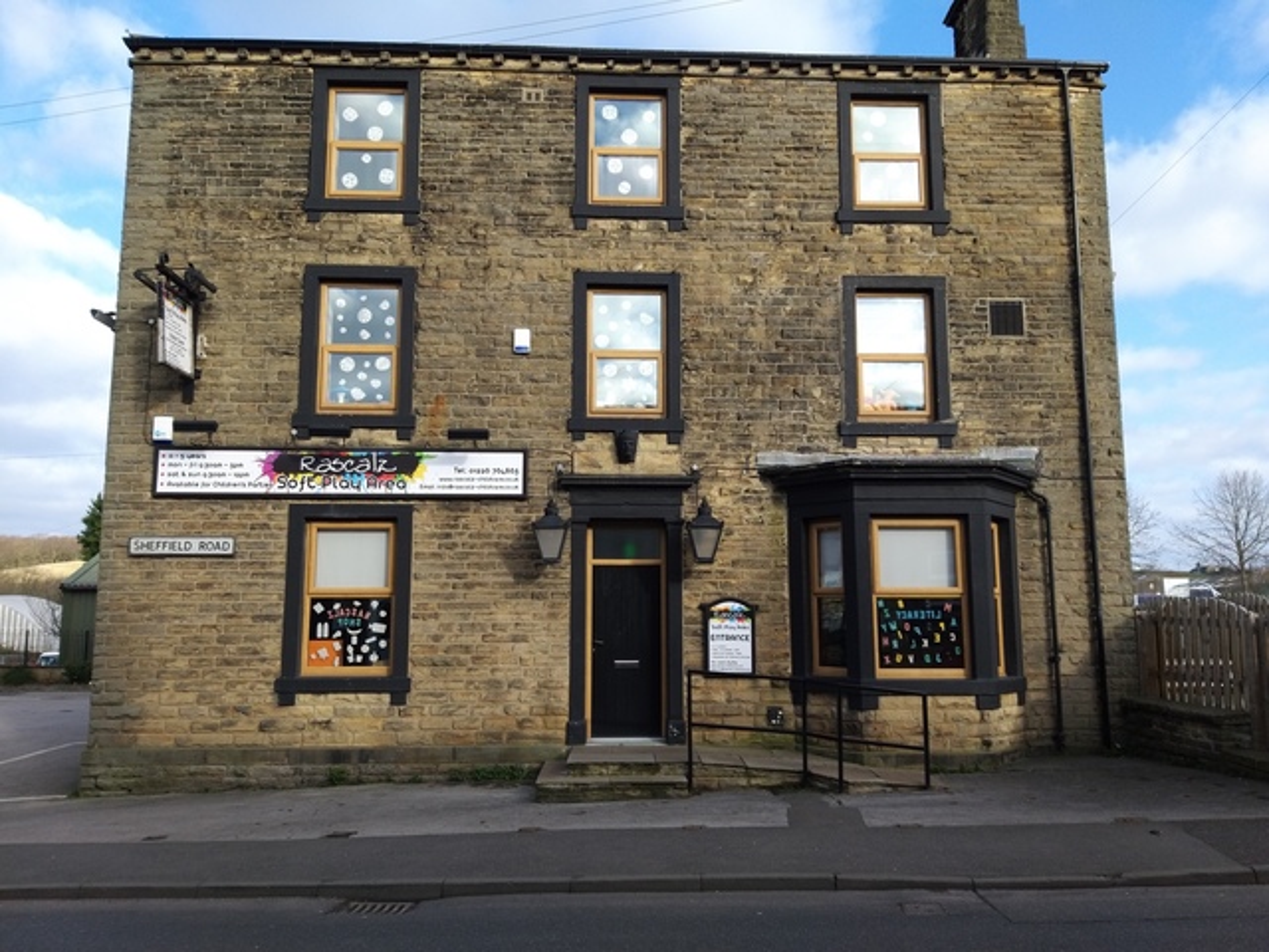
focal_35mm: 27
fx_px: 990
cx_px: 634
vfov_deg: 51.4
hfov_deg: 65.3
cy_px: 476
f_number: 1.7
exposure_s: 1/544
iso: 50
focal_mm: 3.93
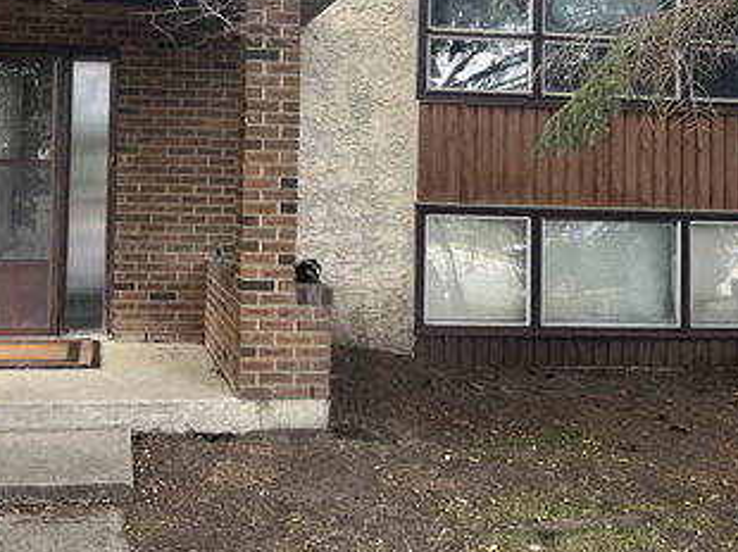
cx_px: 238
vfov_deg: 33.0
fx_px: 916
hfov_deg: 43.2
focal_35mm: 43
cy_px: 152
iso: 64
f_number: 1.6
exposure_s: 1/121
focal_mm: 5.1
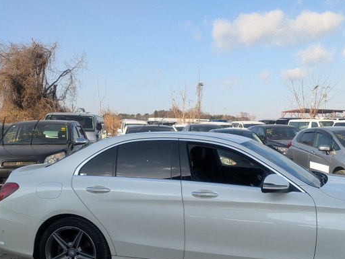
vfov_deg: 36.6
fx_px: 389
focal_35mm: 39
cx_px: 222
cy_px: 168
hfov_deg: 47.3
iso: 53
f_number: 1.89
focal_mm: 5.43
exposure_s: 1/1366
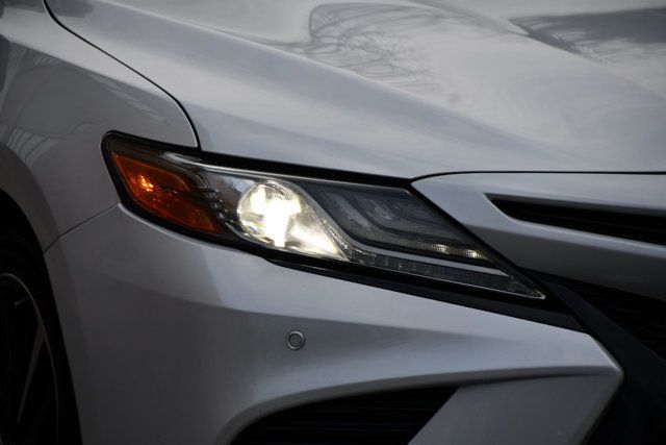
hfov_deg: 7.9
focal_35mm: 262
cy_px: 222
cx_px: 333
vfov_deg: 5.2
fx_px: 4848
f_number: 5.6
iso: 360
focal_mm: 175
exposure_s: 1/500
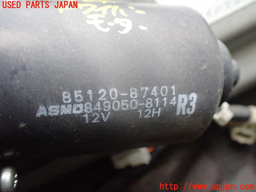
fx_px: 222
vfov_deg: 46.8
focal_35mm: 30
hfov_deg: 60.0
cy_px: 96
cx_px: 128
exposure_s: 1/125
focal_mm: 5.4
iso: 800
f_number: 2.3
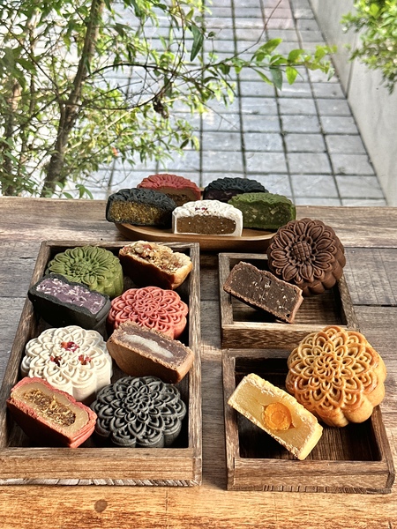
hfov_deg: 30.3
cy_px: 264
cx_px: 198
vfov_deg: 39.7
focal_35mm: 48
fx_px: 734
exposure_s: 1/417
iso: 64
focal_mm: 6.86
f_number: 1.78
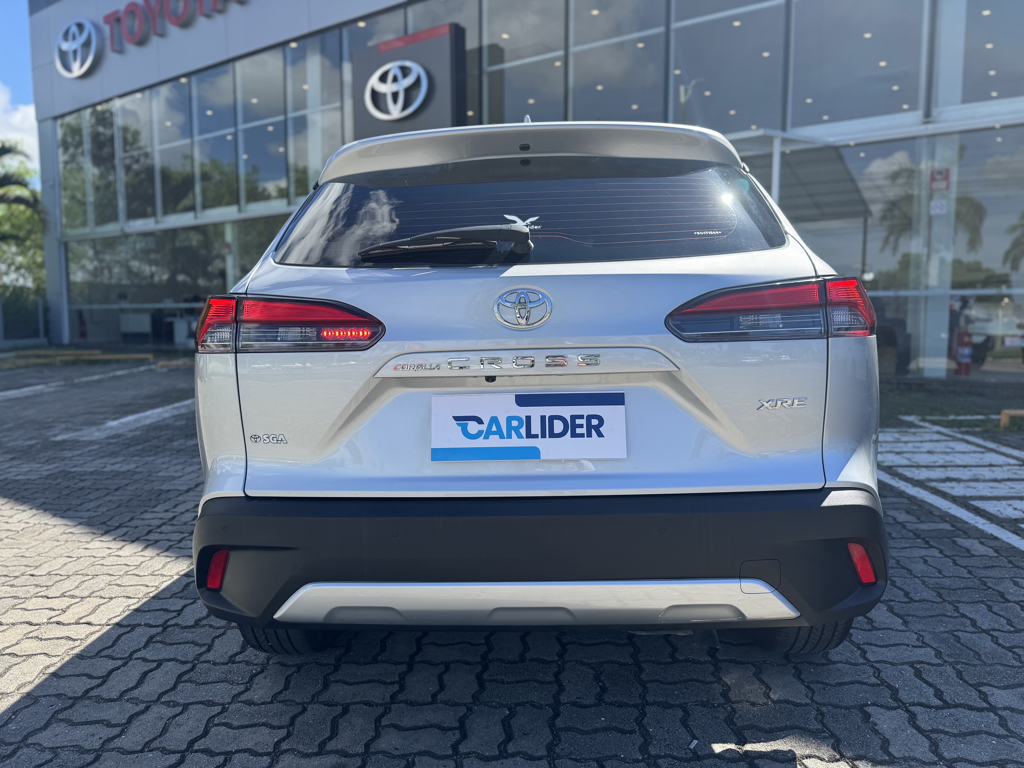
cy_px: 384
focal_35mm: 24
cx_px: 512
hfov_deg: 71.6
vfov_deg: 56.8
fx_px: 710
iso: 80
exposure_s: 1/1980
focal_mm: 6.76
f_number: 1.78
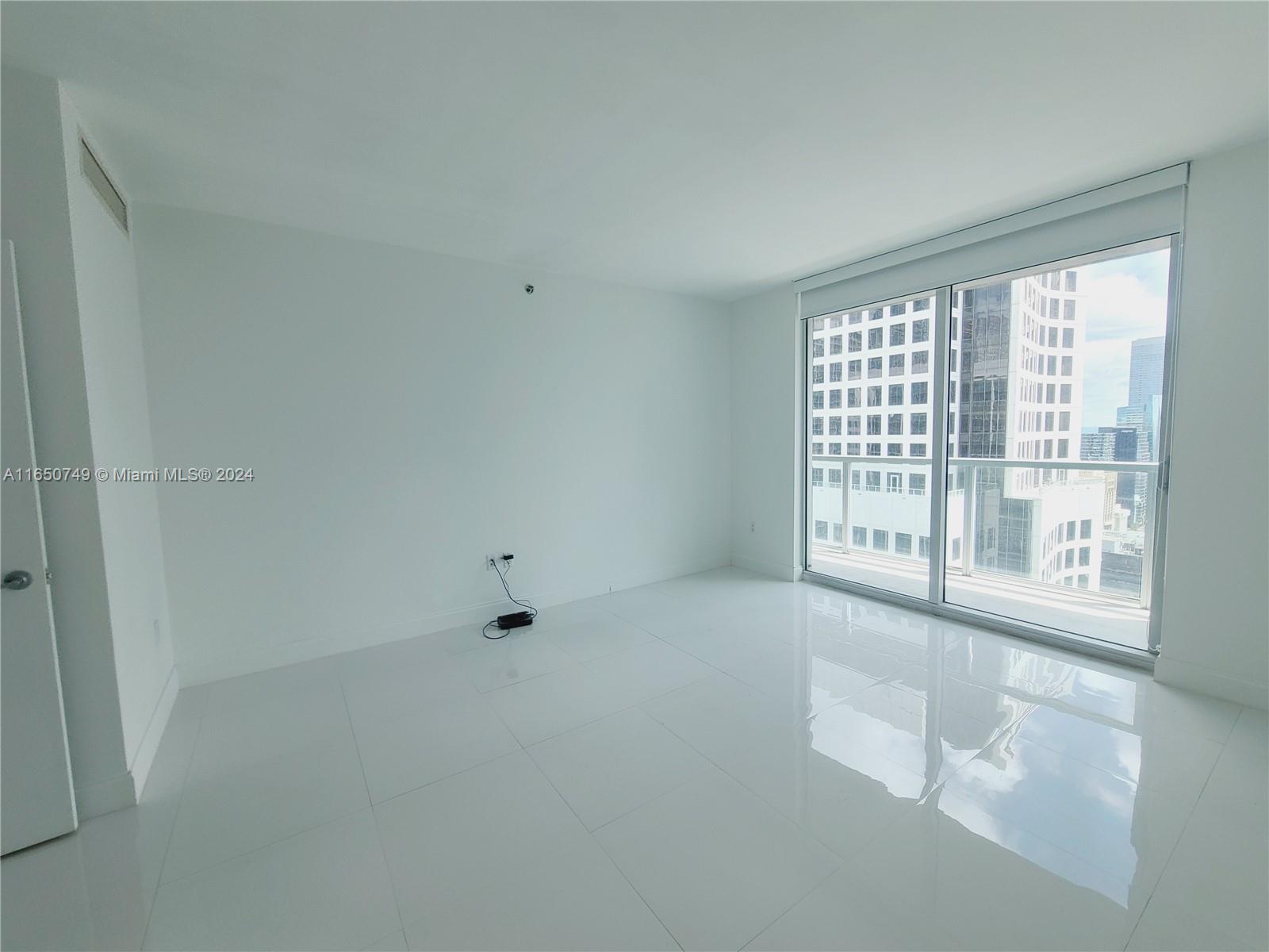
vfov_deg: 89.9
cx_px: 634
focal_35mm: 13
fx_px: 477
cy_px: 476
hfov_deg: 106.2
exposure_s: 1/382
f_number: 2.2
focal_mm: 2.2
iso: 50
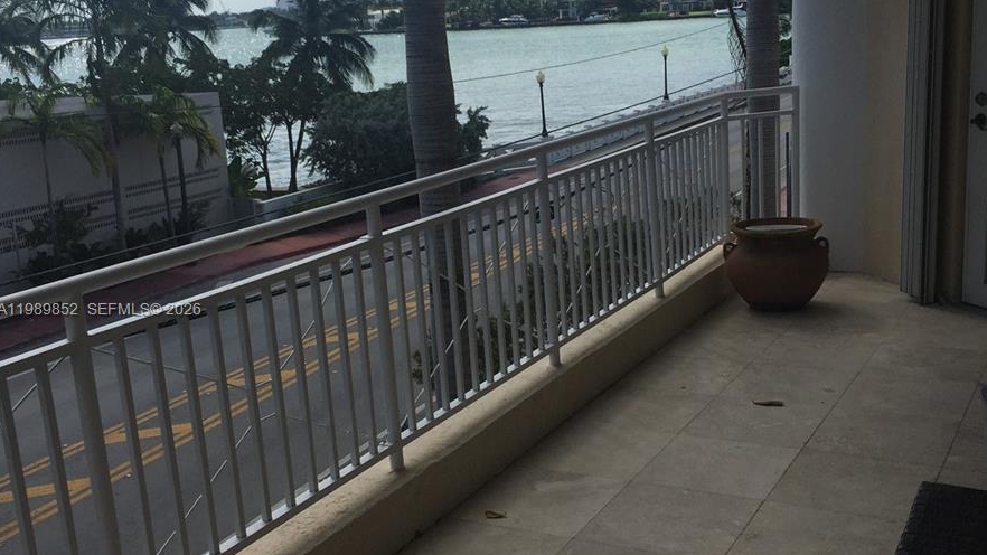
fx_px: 1125
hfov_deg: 47.4
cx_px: 498
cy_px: 311
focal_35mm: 43
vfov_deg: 27.7
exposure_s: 1/3968
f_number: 2.2
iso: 32
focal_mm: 4.15
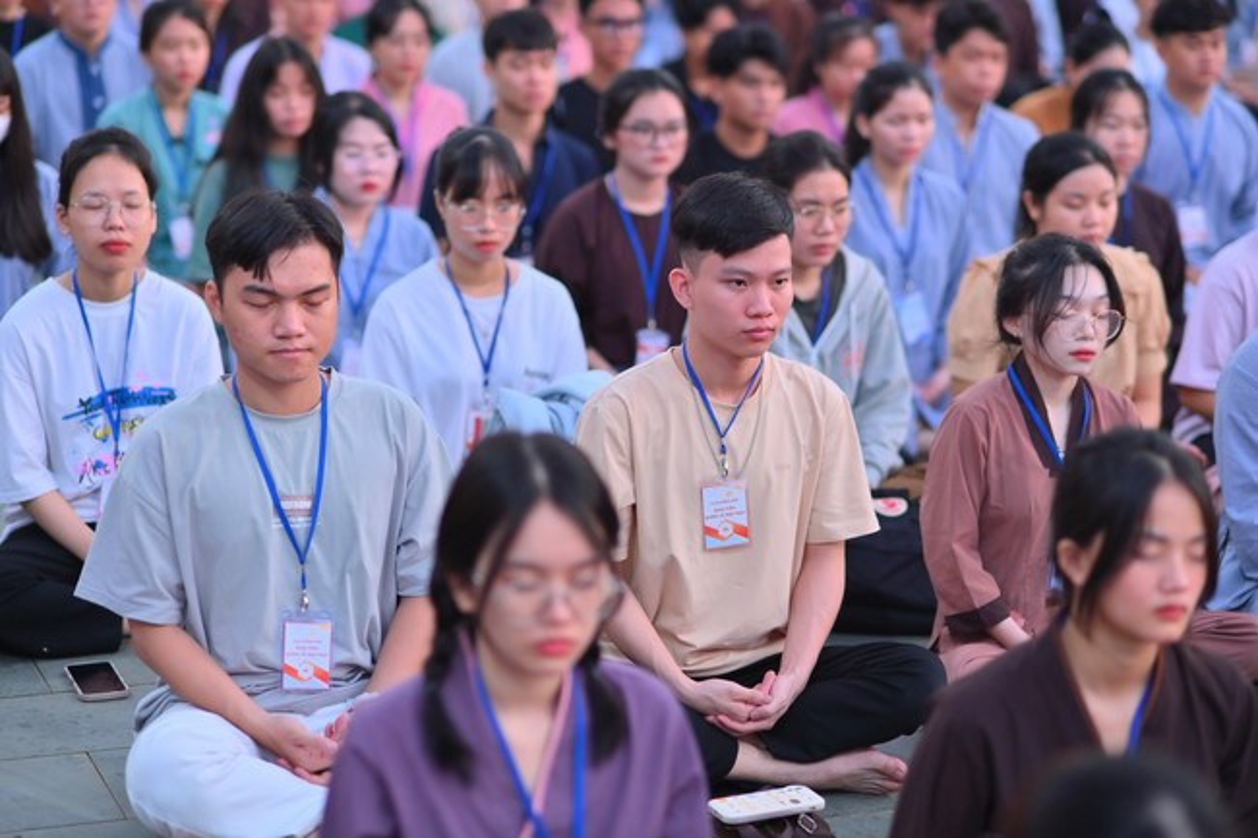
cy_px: 419
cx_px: 629
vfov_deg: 16.1
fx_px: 2969
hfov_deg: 23.9
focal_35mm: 85
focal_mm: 85
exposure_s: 1/125
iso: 320
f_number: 2.2
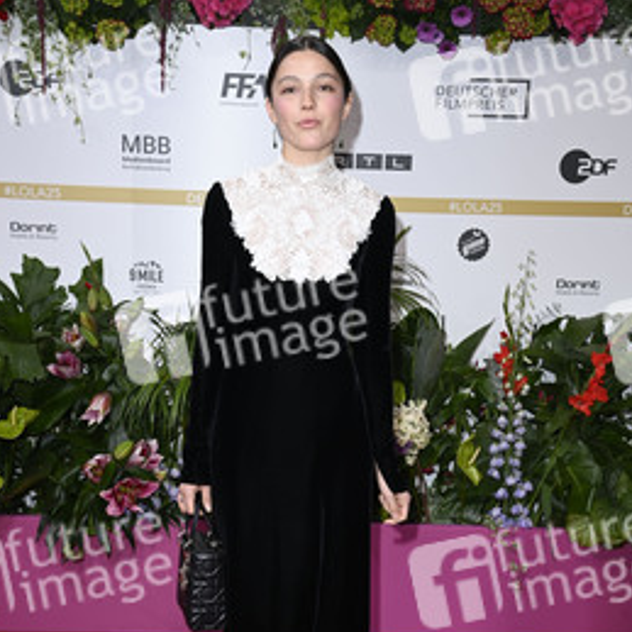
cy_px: 449
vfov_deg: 27.0
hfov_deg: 27.3
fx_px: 1301
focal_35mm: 63
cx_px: 312
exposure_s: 1/250
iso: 640
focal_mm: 48
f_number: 6.3
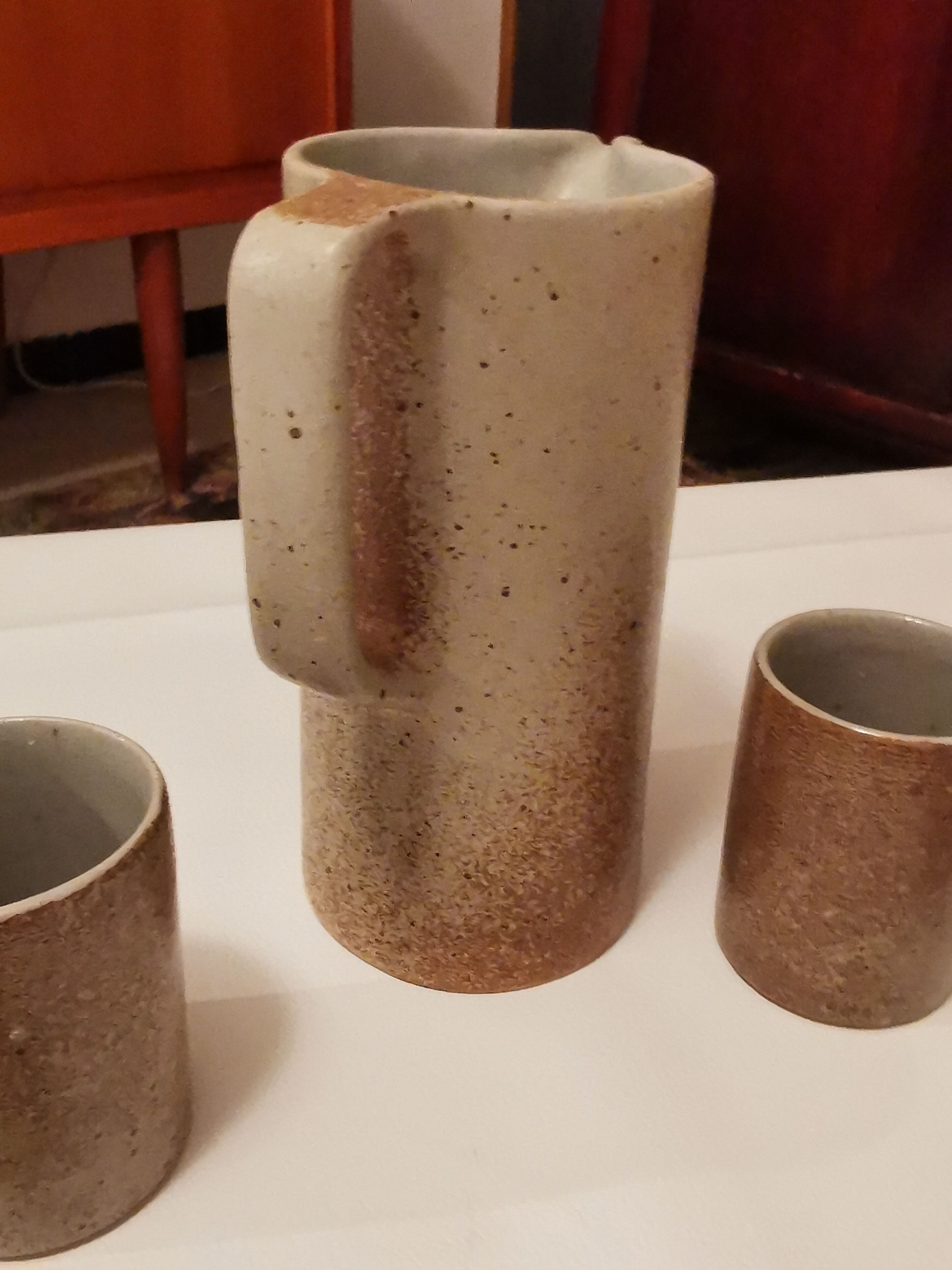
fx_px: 1283
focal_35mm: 35
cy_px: 635
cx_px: 476
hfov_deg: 40.7
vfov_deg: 52.6
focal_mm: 2.35
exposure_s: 1/16.7
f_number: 2.2
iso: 640
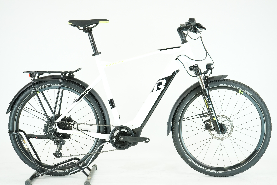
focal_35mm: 55
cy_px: 92
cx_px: 138
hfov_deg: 36.2
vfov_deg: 24.6
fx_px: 423
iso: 2000
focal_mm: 55
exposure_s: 1/200
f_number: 5
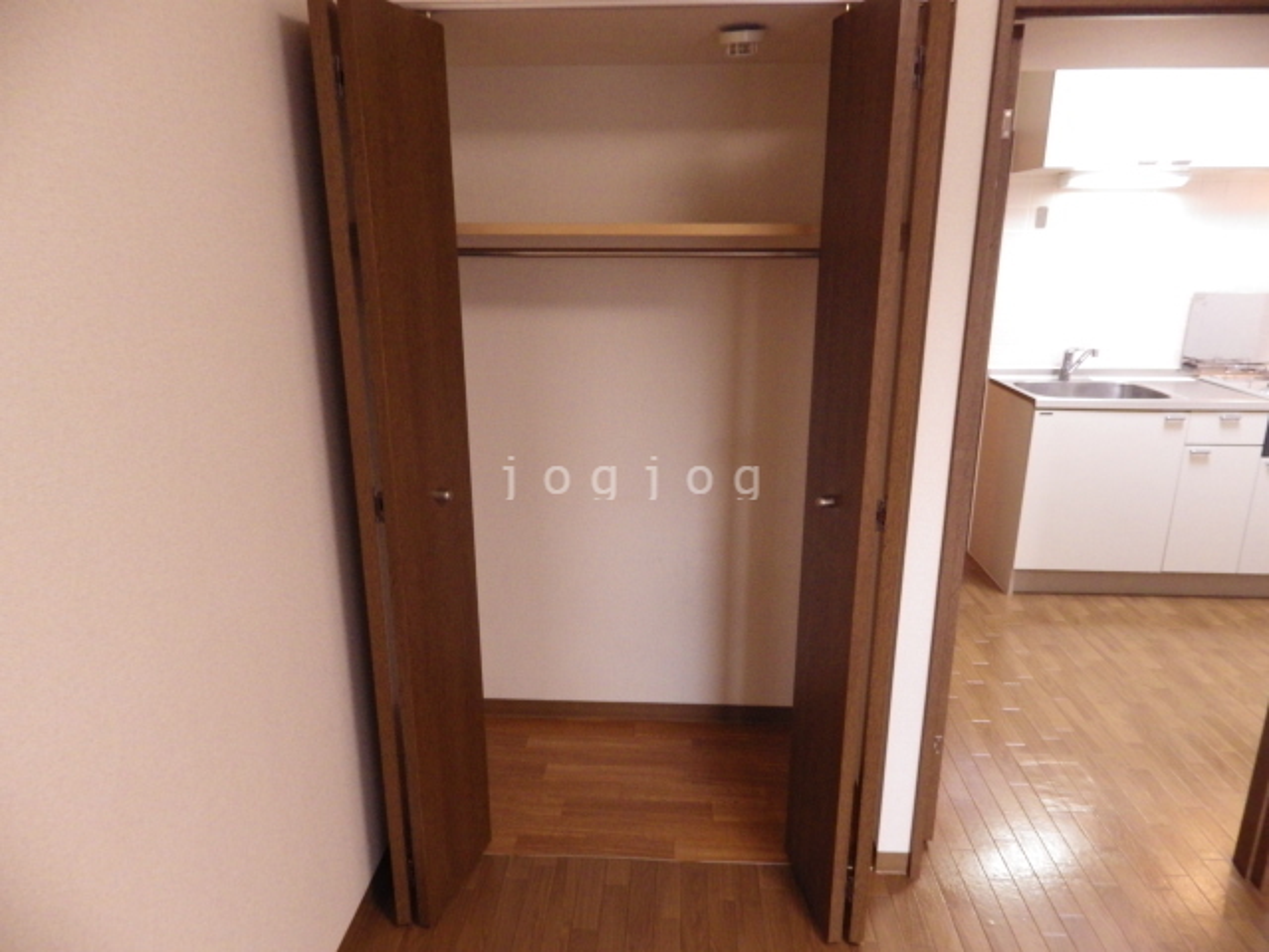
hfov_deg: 76.4
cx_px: 634
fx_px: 807
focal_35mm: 22
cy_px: 476
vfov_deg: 61.1
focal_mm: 4
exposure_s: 1/45
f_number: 3.1
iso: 500
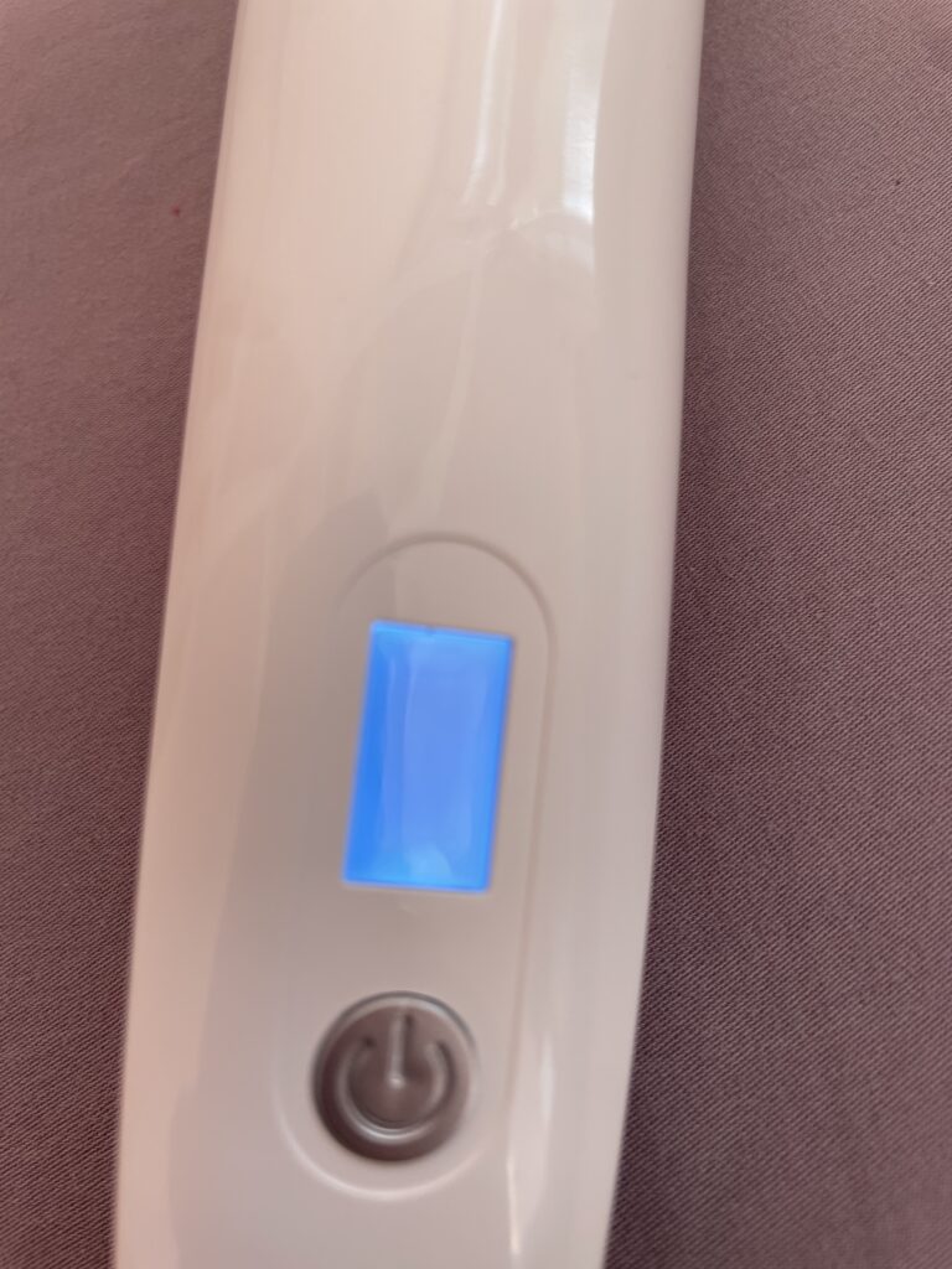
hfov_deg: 53.1
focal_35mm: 26
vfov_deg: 67.3
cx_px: 476
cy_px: 634
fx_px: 953
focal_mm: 4.2
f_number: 1.6
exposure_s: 1/121
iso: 32
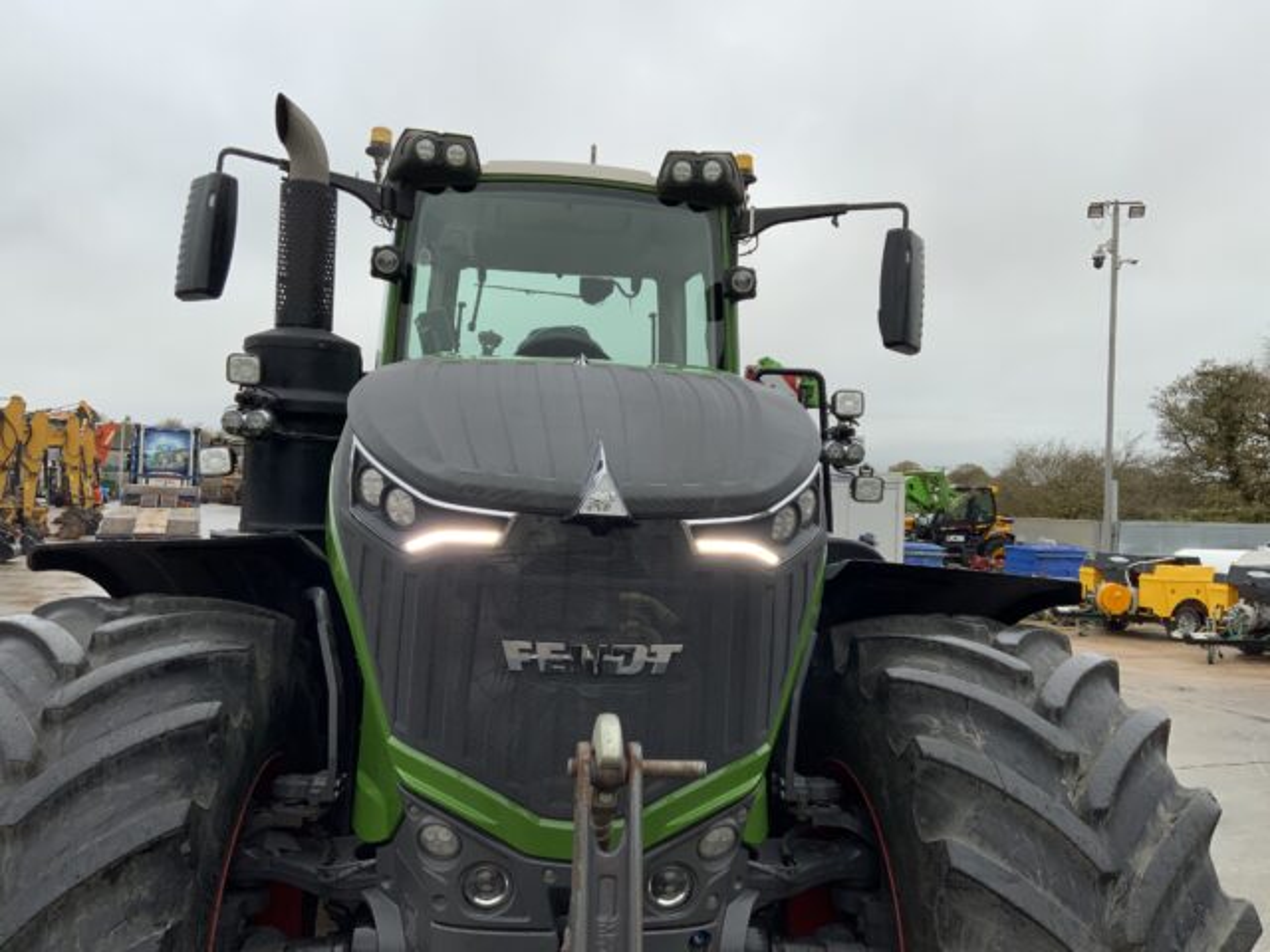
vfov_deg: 48.2
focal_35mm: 29
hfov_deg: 61.7
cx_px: 635
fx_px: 1064
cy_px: 476
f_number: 1.8
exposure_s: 1/333
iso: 16
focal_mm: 3
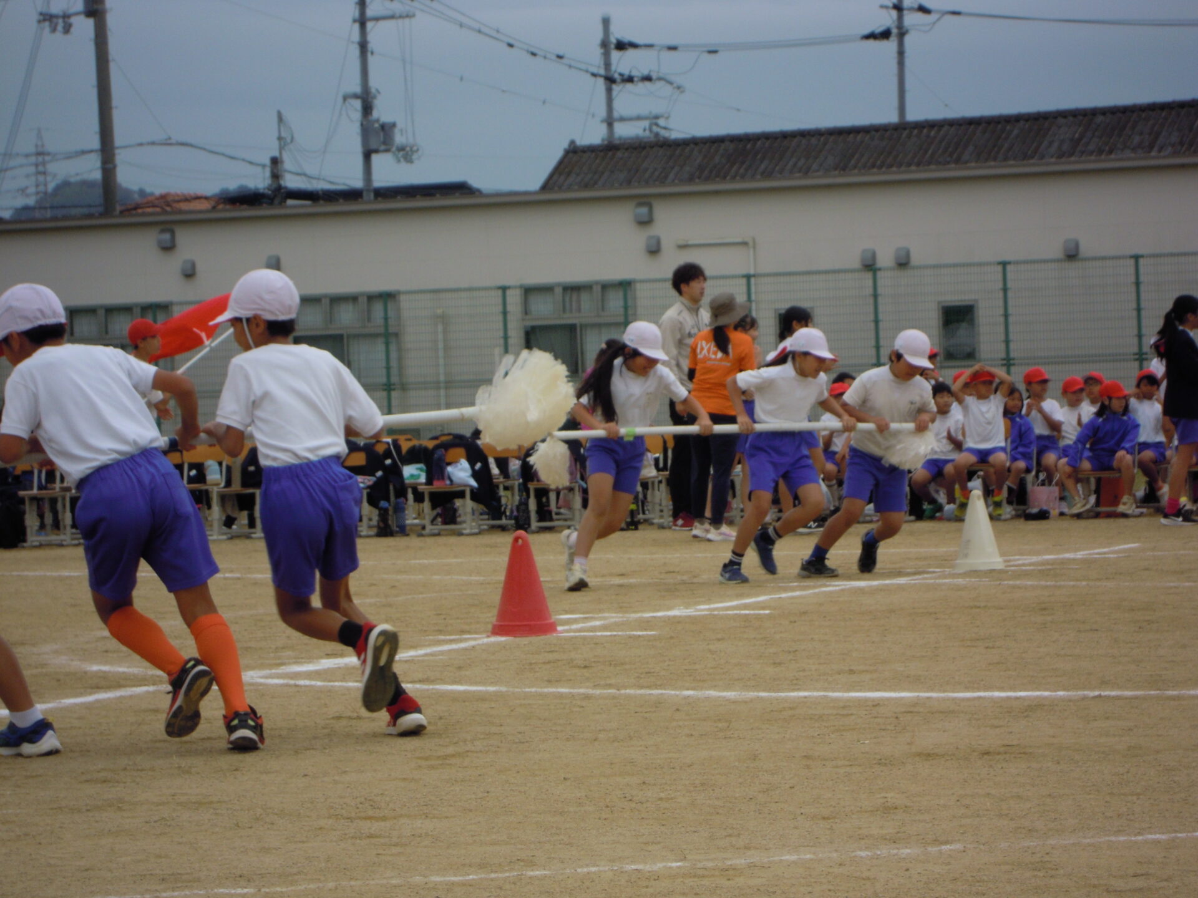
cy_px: 449
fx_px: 4845
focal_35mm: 140
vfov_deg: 10.6
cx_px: 599
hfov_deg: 14.1
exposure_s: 1/320
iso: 100
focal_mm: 25
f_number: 6.6
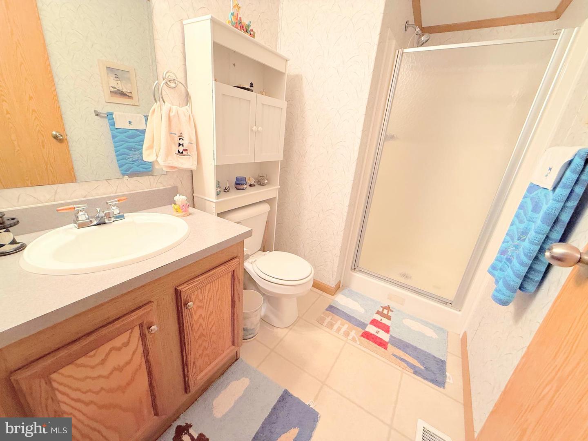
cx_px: 294
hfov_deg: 102.1
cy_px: 220
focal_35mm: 14
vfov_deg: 85.7
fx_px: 238
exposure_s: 1/60
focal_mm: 2.22
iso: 200
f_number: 2.2
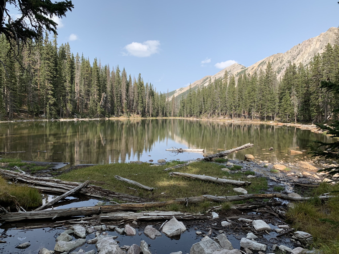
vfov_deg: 53.1
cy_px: 127
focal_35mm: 26
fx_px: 255
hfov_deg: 67.3
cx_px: 170
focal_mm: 4.25
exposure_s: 1/1076
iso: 25
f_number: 1.8
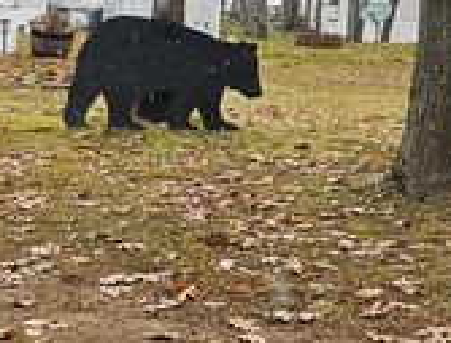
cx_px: -219
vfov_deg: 20.1
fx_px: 904
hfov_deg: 22.9
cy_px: -70
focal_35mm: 69
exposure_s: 1/278
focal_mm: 5.4
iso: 25
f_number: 1.8
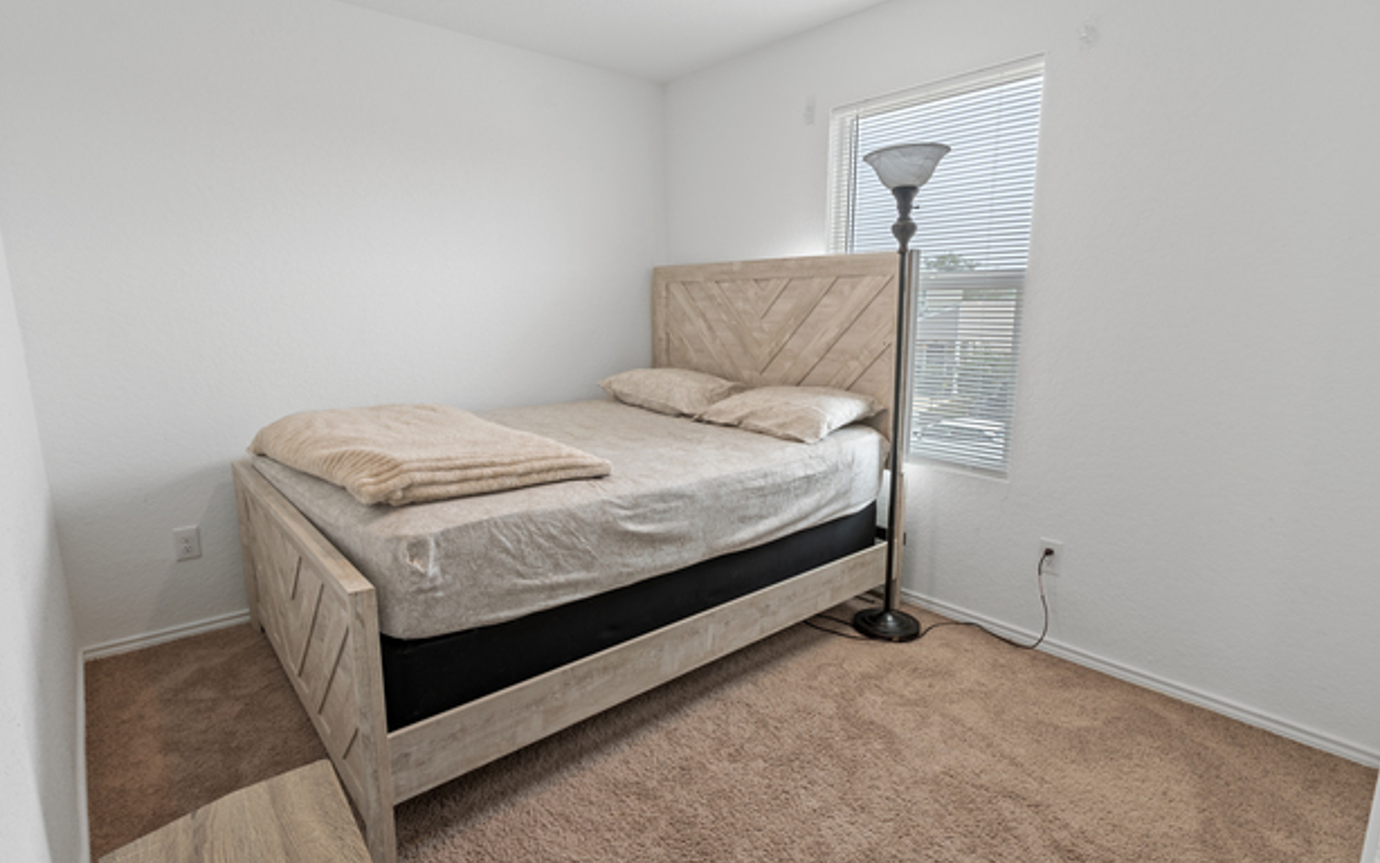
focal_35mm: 18
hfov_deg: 92.6
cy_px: 437
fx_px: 659
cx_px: 670
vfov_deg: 66.4
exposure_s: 1
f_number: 10
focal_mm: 11
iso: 100
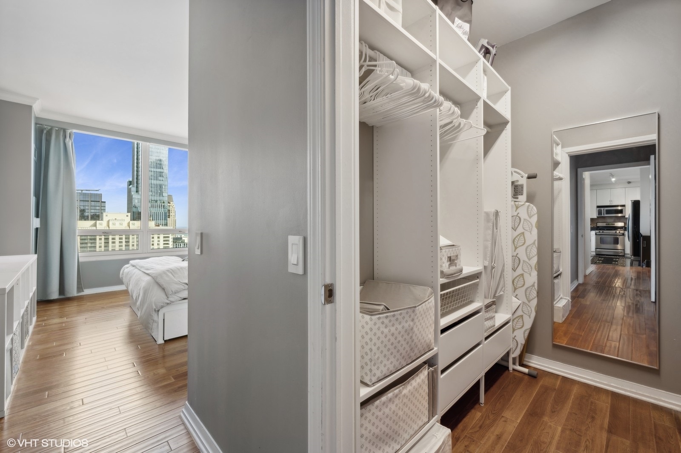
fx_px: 284
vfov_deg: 77.3
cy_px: 226
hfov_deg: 100.4
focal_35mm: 15
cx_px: 340
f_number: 9.5
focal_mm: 15
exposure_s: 1/8
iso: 200
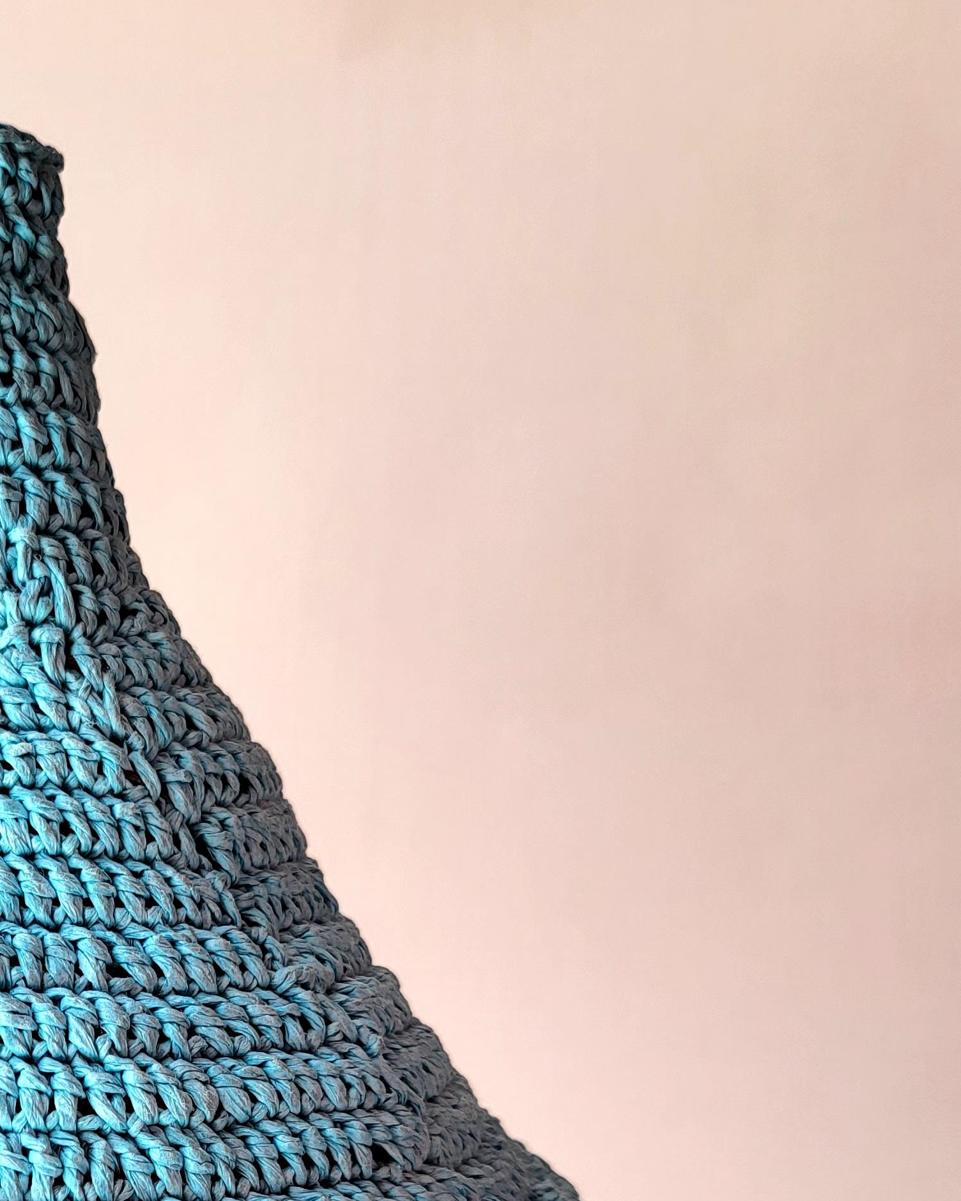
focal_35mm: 54
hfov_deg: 26.9
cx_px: 55
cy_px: 1041
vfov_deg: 33.2
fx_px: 1920
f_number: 1.8
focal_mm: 5.4
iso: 40
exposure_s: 1/256
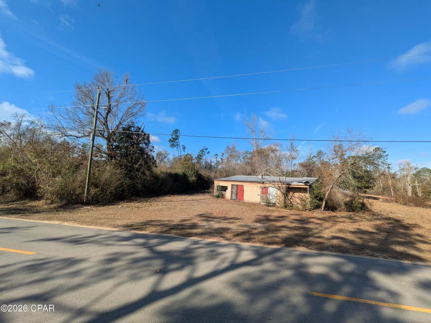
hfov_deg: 102.0
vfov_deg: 85.7
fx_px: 174
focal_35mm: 14
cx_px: 216
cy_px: 162
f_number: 2.2
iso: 49
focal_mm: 1.83
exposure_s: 1/1658
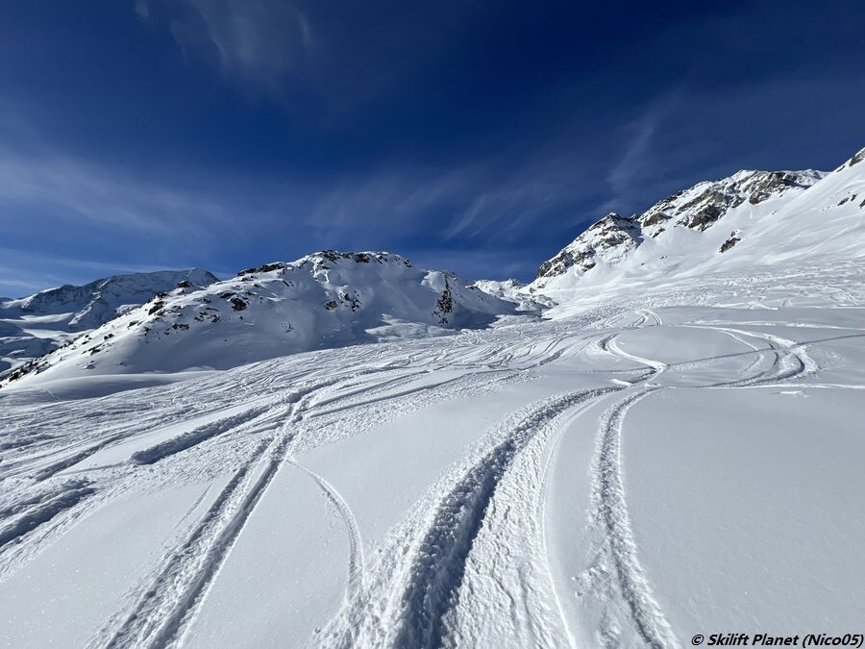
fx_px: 325
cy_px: 324
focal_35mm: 13
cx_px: 432
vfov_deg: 89.9
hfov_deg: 106.2
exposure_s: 1/6944
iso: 32
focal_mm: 1.57
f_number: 1.8
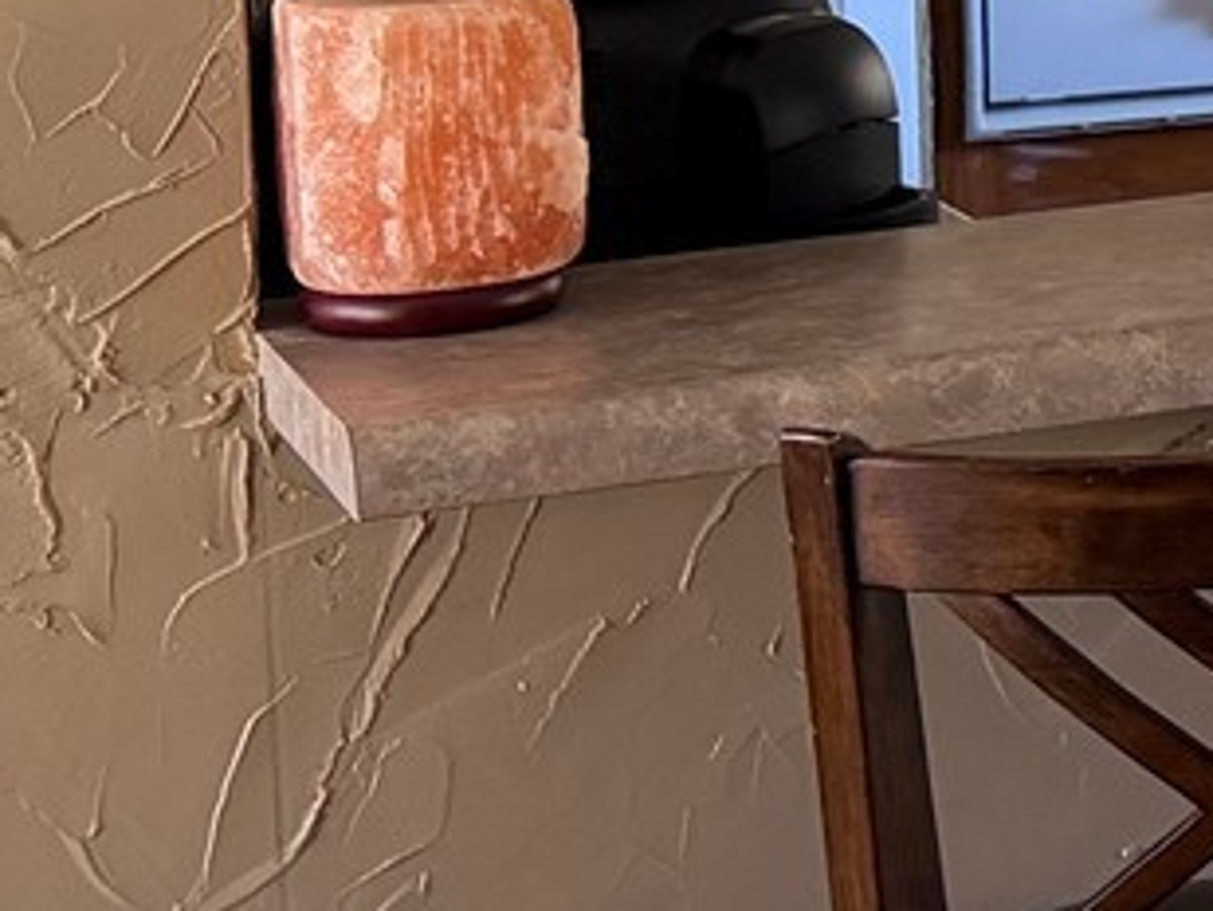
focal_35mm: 149
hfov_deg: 11.0
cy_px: -240
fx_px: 5223
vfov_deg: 9.8
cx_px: 2968
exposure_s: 1/81
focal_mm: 6.76
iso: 200
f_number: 1.78
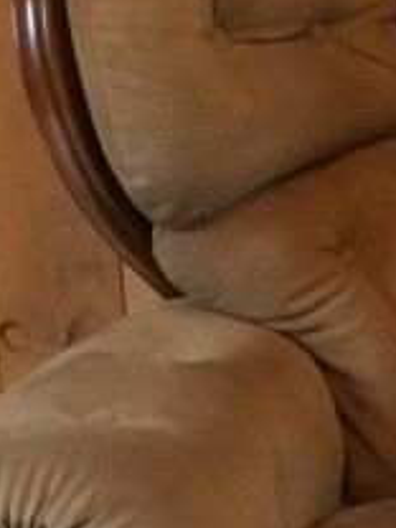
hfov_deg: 11.8
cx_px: 630
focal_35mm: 119
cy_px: 373
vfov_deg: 16.5
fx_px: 1815
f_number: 2.4
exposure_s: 1/17
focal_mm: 3.3
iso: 400
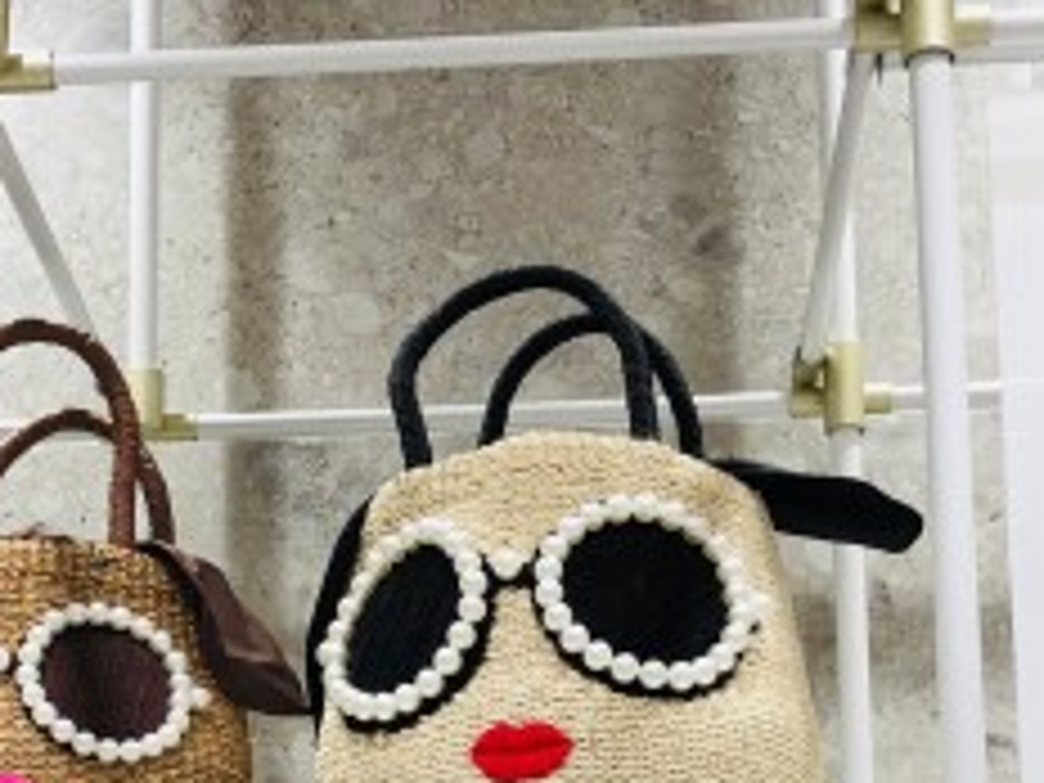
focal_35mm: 87
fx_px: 2624
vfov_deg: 16.4
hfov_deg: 22.5
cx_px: 414
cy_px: 909
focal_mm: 3.99
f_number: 1.8
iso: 32
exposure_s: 1/50
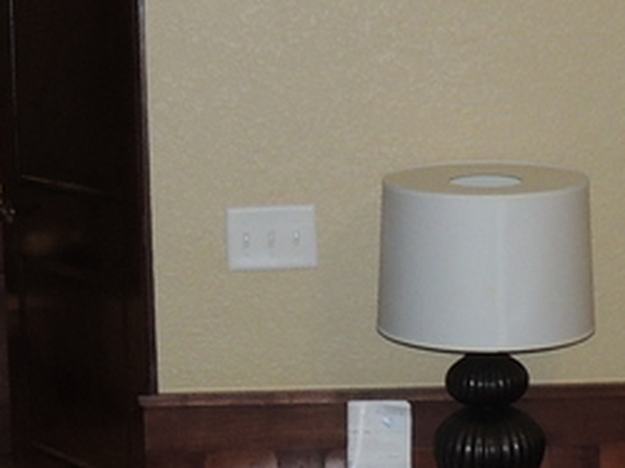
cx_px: 205
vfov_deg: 12.0
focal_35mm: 123
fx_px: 2219
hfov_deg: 16.0
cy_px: 170
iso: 200
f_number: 3
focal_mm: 4.3
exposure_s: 1/30
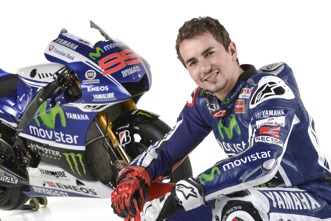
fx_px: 920
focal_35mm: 100
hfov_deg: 20.4
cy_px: 110
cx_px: 166
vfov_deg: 13.7
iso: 50
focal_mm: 100
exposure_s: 1/160
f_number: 14
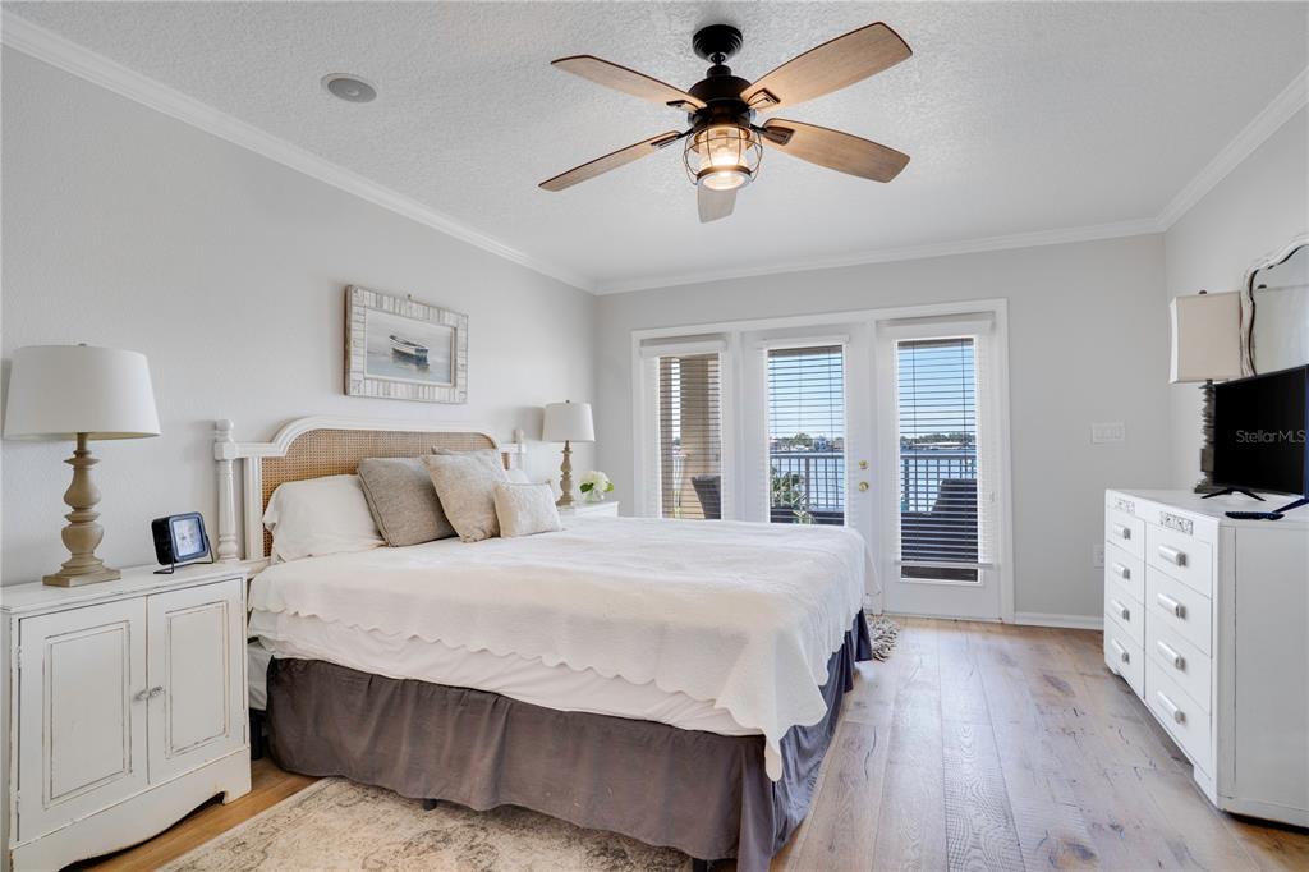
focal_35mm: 17
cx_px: 654
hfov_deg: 93.3
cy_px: 436
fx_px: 618
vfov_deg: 70.4
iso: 640
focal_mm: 17
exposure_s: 1/500
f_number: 8
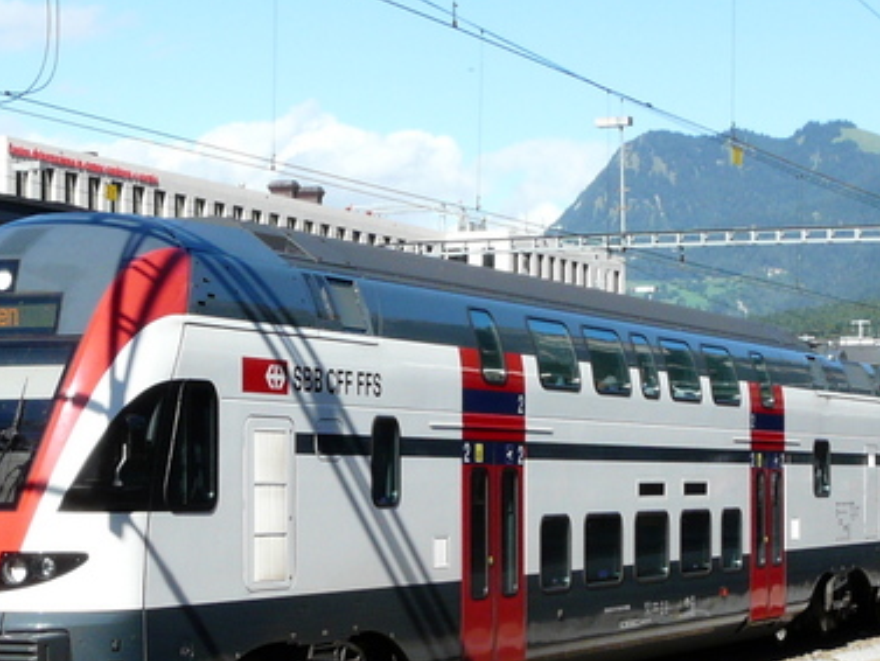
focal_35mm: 106
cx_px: 444
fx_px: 2696
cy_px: 413
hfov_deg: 18.5
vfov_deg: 14.0
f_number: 5
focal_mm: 6.5
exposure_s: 1/400
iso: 100
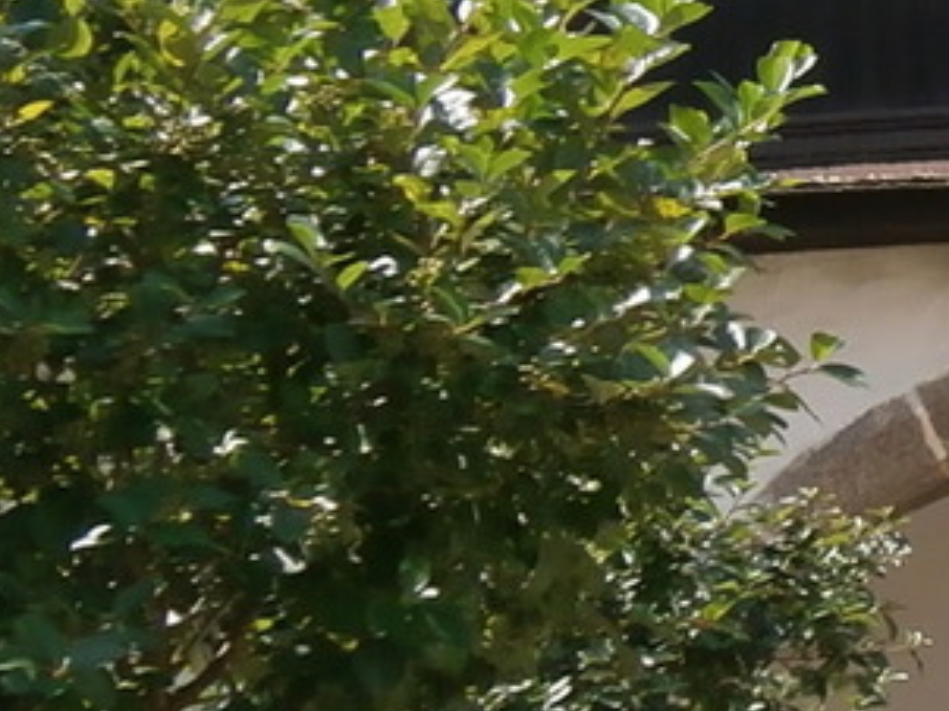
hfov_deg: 14.5
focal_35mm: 124
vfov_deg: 11.8
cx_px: 1540
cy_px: 53
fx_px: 3397
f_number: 2.8
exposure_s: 1/640
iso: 80
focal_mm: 4.7
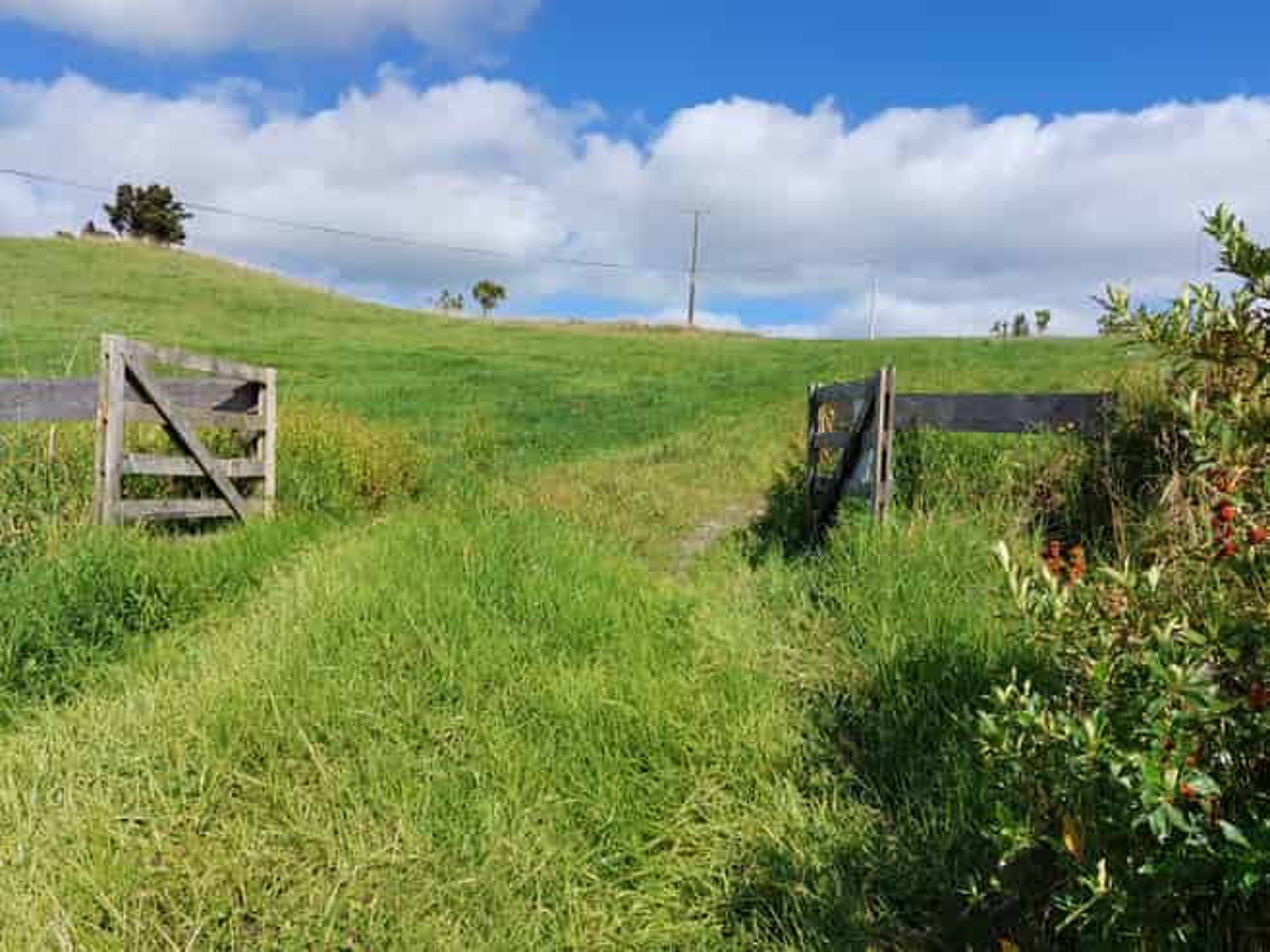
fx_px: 917
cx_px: 635
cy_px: 476
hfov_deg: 69.4
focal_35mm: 25
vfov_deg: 54.8
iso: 25
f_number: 1.8
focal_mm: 5.23
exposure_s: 1/1357
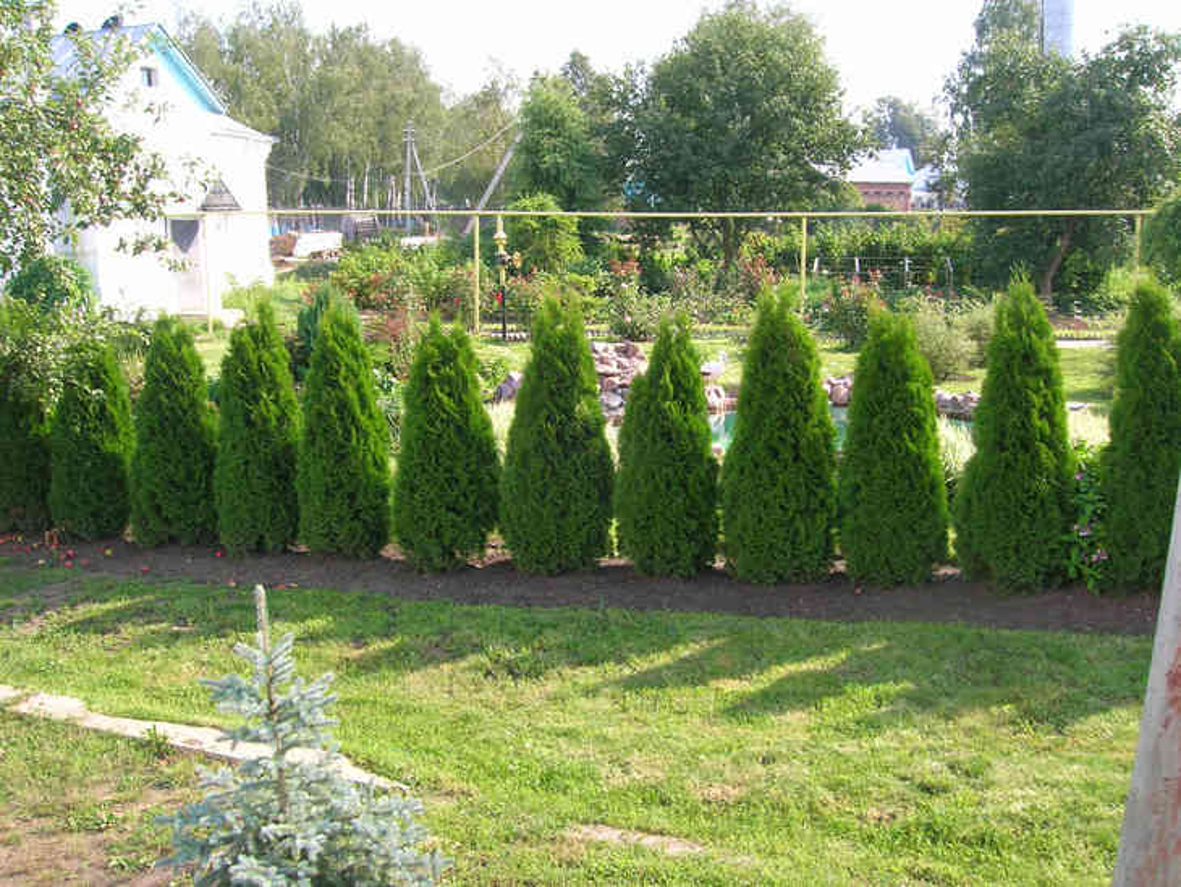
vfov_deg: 41.8
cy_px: 444
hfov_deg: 53.9
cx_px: 590
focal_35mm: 34
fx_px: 1160
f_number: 4.9
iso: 50
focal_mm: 5.7
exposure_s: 1/74.6
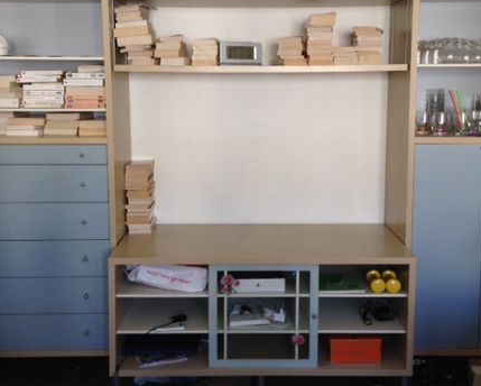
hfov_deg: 41.1
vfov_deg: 33.4
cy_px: 155
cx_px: 246
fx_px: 641
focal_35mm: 45
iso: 64
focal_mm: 4.12
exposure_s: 1/60
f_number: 2.4
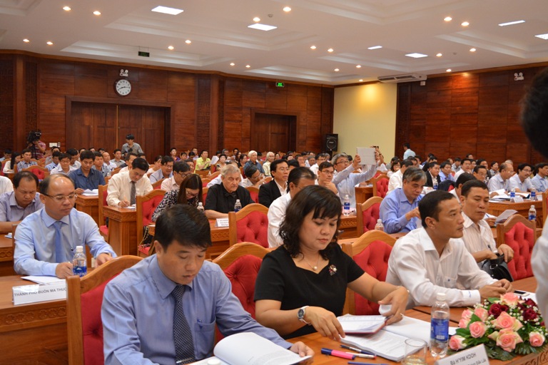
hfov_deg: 55.1
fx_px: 525
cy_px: 182
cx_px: 274
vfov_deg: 38.4
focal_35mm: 34
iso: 1600
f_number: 4.5
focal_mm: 23
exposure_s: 1/80
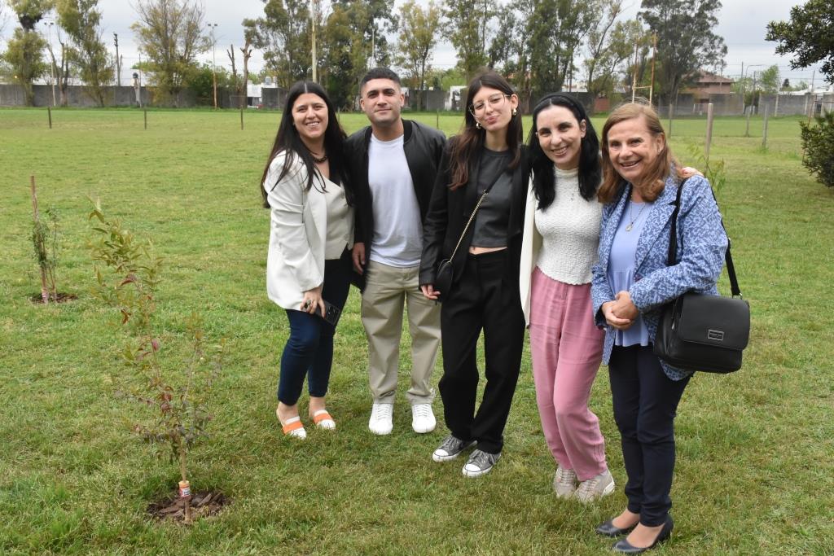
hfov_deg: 55.1
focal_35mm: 34
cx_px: 417
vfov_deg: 38.4
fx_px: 799
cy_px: 278
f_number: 13
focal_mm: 23
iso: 1600
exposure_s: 1/640
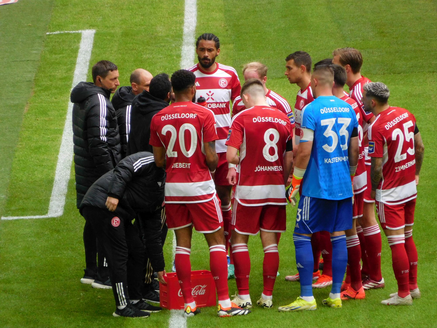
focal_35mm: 500
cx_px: 218
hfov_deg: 4.0
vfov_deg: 3.0
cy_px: 164
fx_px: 6312
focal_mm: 90
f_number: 6.5
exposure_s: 1/250
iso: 400
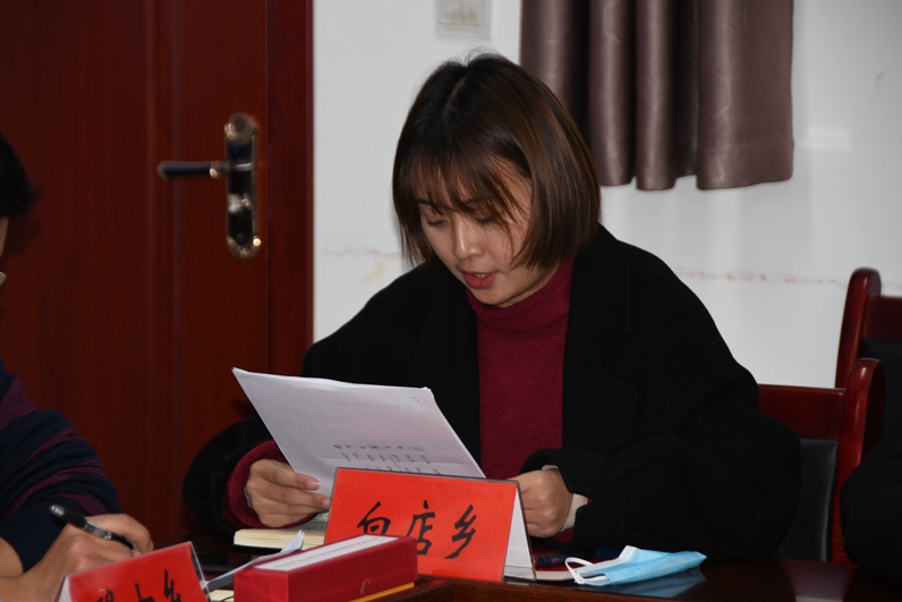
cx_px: 450
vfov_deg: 7.0
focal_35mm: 196
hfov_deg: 10.5
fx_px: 4911
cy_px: 301
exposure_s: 1/60
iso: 320
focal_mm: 130
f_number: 5.6
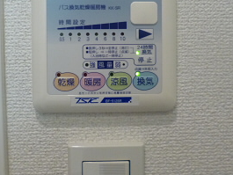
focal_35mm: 39
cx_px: 102
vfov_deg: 36.0
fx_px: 263
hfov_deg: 47.7
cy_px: 44
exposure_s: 1/30
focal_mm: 4.3
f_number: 2.5
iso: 400
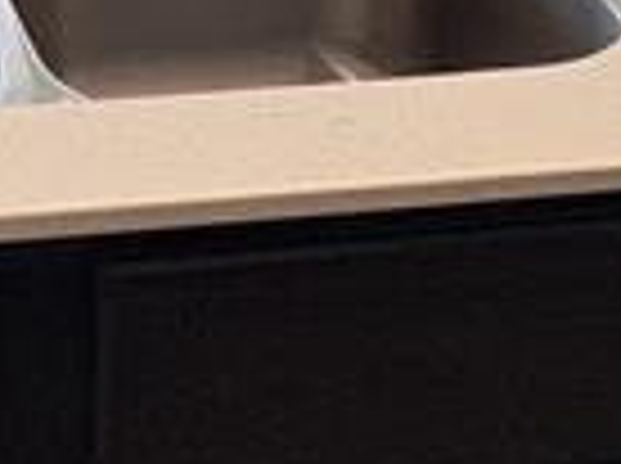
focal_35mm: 104
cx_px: -40
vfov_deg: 11.9
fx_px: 1862
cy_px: -599
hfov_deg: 18.3
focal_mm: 2.22
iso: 160
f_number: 2.2
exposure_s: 1/120
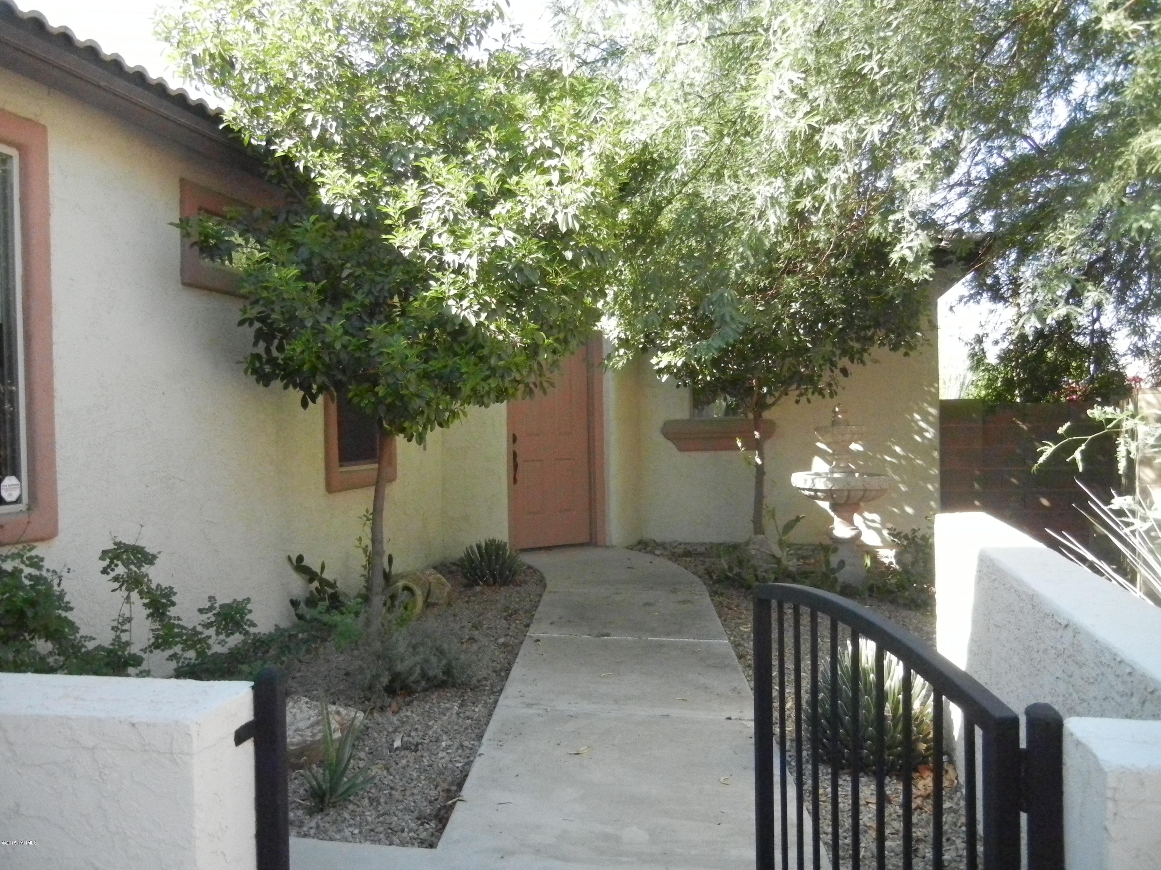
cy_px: 435
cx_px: 580
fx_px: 1006
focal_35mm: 30
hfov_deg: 60.0
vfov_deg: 46.8
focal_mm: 5.4
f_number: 7
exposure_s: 1/372
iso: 1600
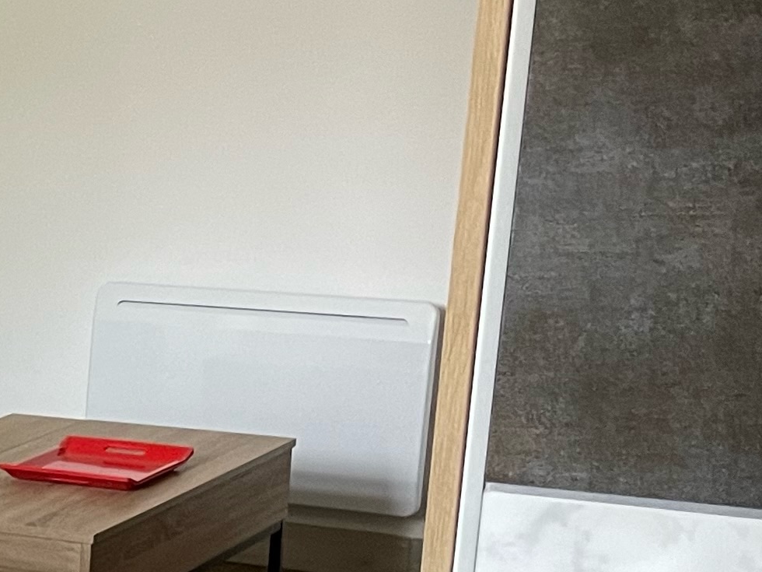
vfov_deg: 13.6
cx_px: -641
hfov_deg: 15.6
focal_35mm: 107
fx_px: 2355
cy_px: 578
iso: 250
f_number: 1.6
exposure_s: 1/60
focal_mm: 4.2
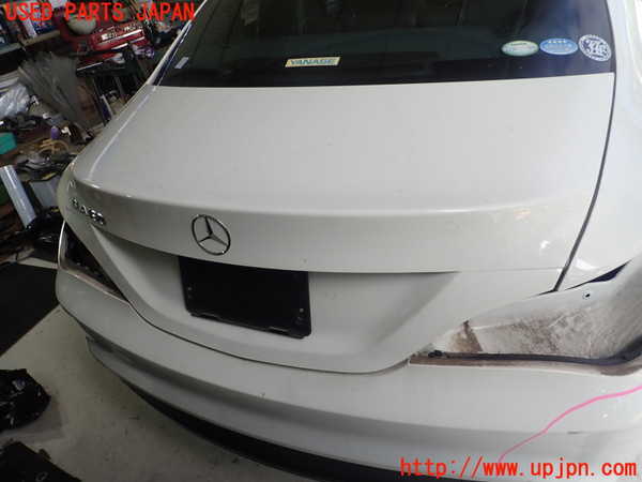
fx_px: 464
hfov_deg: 69.4
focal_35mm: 25
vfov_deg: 54.9
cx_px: 321
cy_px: 241
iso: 100
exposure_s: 1/100
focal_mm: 4.5
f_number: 2.8
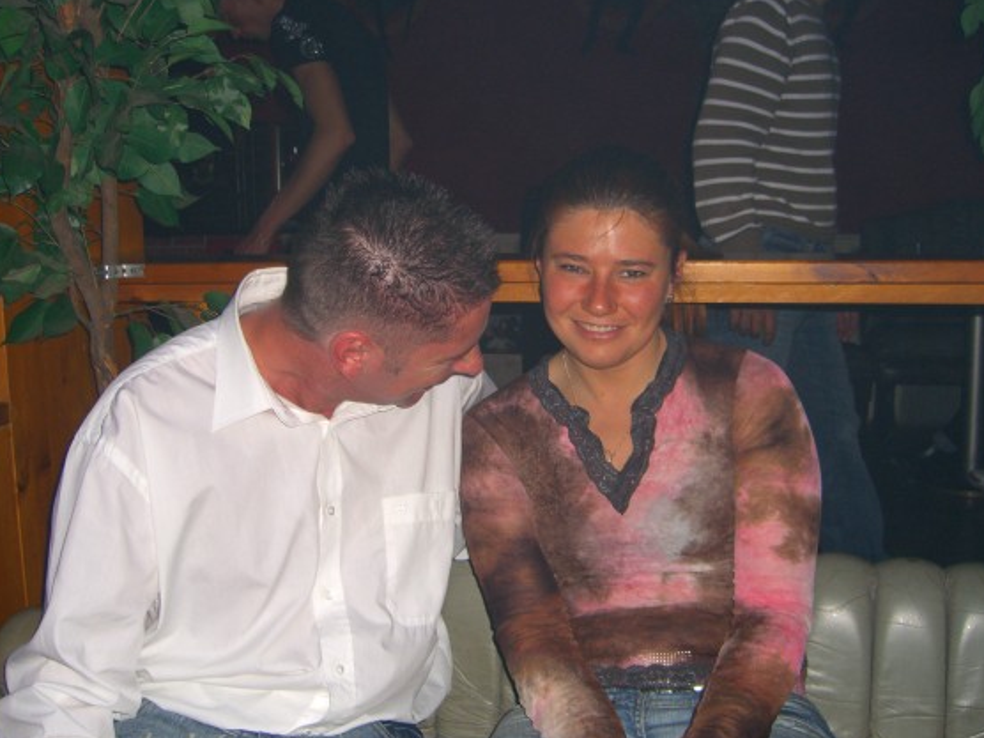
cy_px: 361
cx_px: 490
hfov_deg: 45.8
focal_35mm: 41
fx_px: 1165
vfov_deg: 35.1
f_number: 2.8
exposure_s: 1/60
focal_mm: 7.9
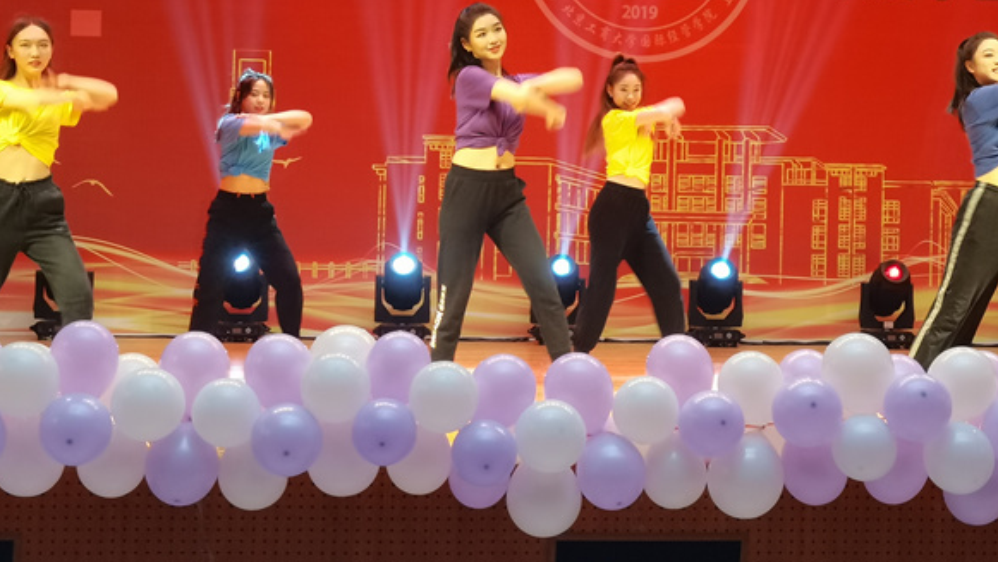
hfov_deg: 27.1
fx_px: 2064
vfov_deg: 15.4
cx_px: 615
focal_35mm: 78
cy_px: 151
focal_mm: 5.58
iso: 160
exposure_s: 1/45
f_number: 1.8
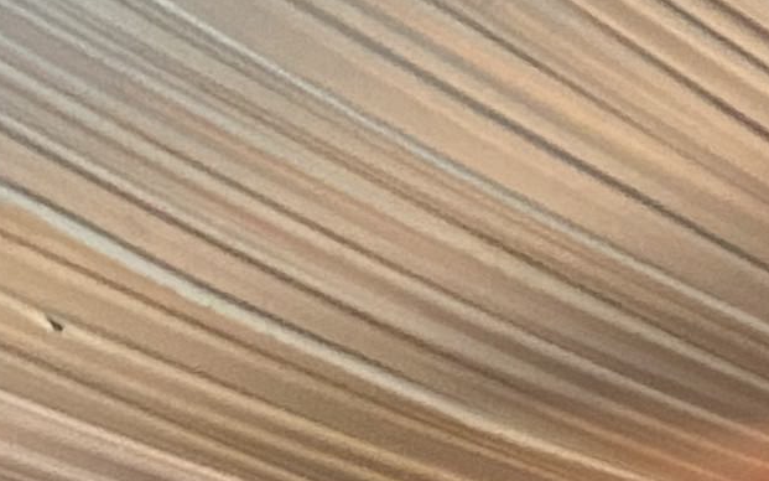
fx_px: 3751
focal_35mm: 179
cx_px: 1077
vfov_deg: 6.7
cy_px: 1374
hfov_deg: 11.3
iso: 400
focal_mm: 4.25
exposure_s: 1/35
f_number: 1.8
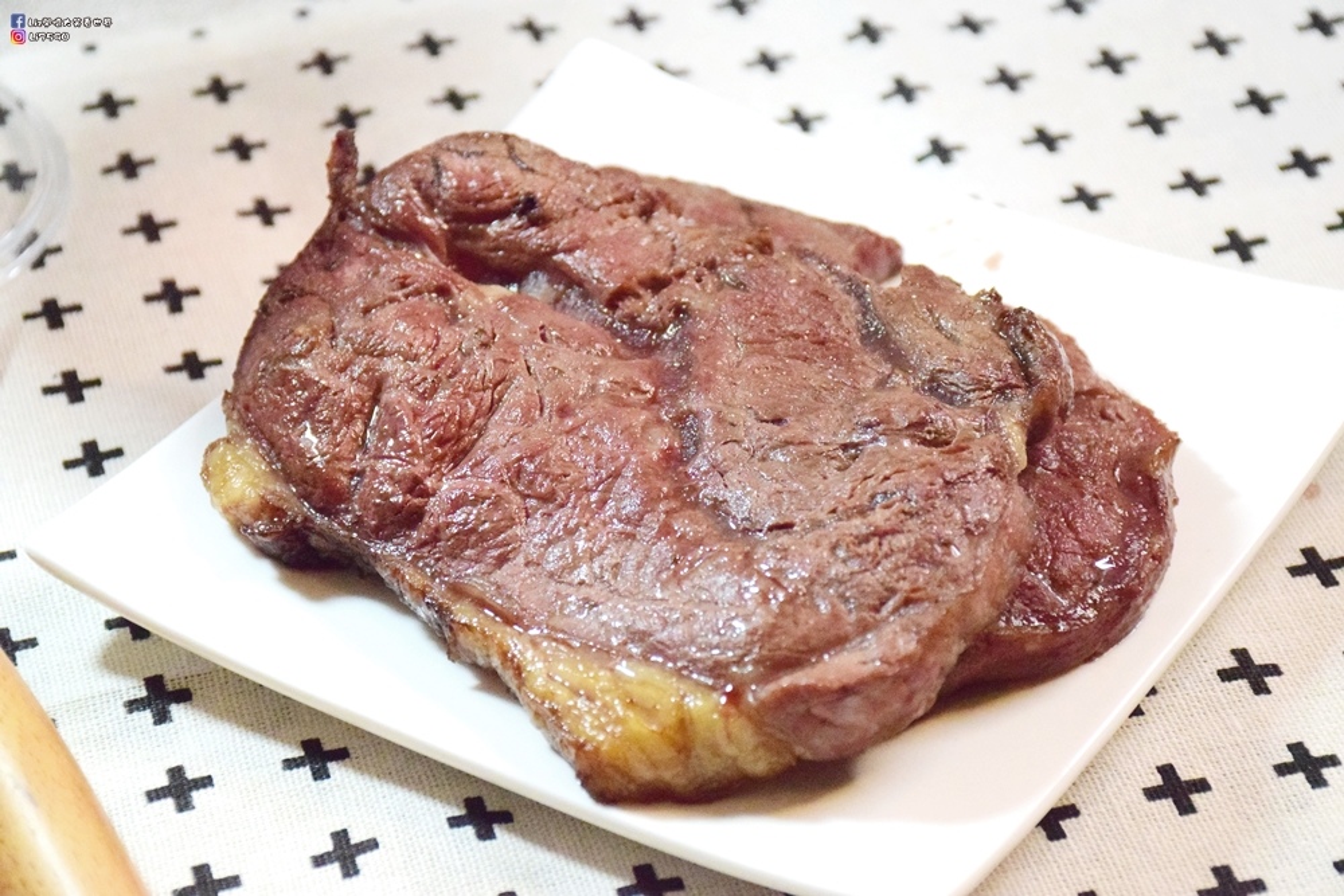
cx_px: 672
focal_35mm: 112
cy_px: 448
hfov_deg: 18.2
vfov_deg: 12.2
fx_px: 4200
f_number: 7.1
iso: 12800
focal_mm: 75
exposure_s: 1/800
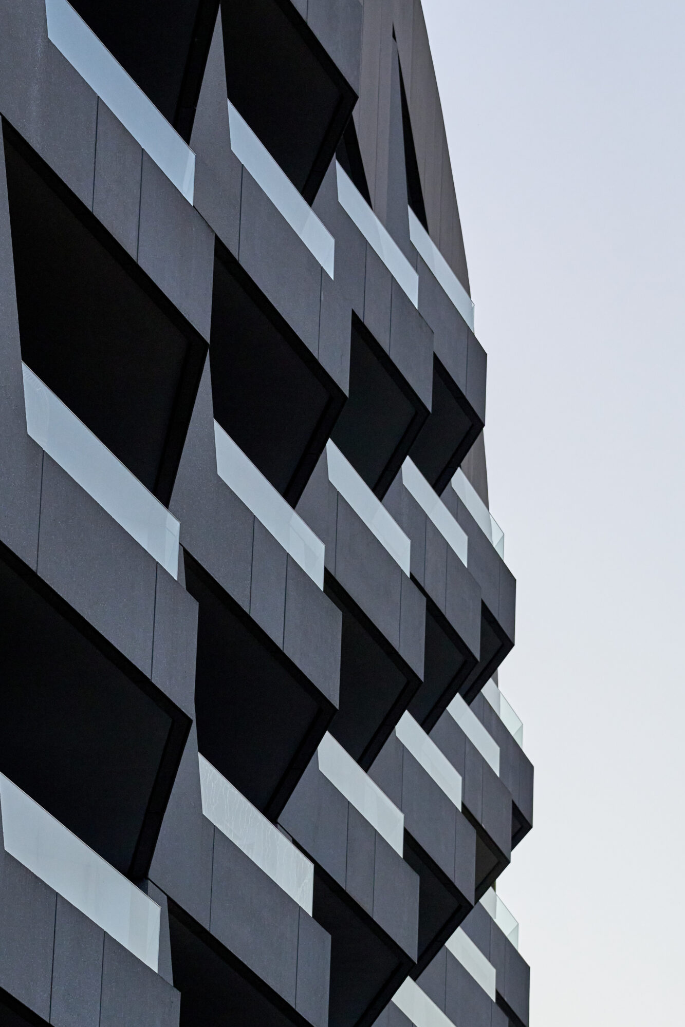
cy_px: 471
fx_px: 5756
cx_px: 282
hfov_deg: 6.8
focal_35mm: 202
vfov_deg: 10.2
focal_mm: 105
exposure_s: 1/160
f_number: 4
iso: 1000
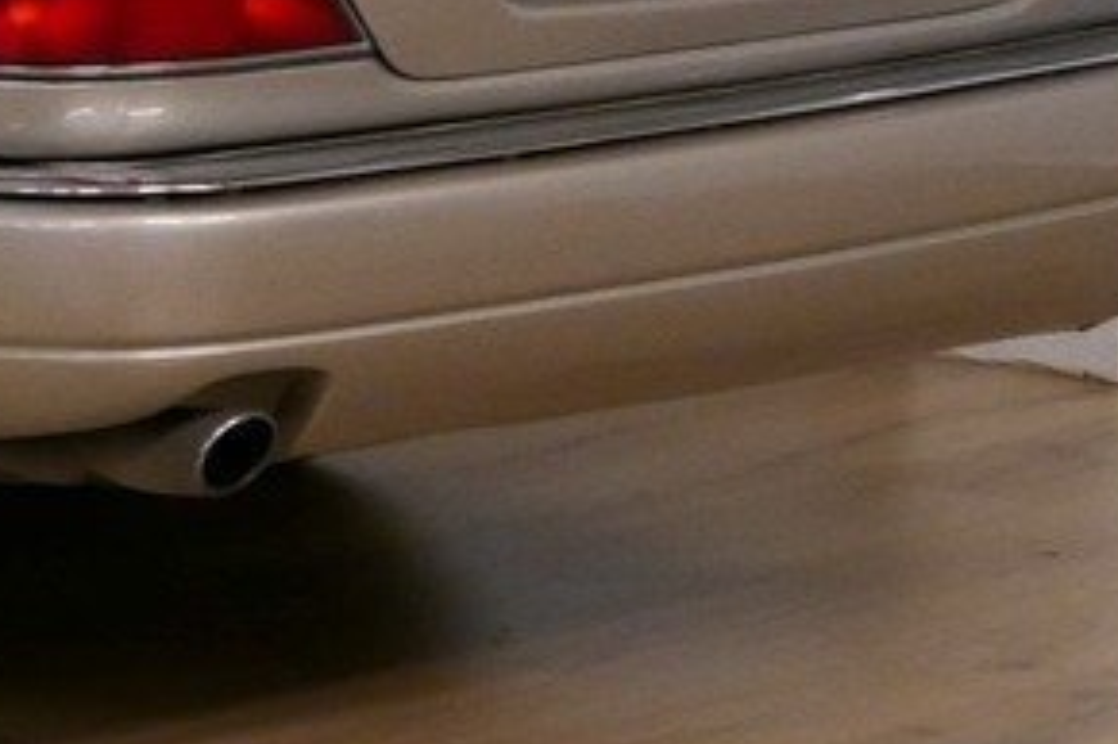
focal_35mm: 232
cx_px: -952
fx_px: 7201
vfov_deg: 5.9
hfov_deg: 8.5
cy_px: -332
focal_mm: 25.4
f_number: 2.8
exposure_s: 1/60
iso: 1600
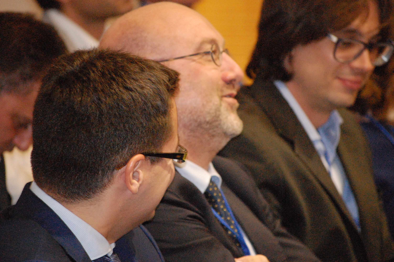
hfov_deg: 7.9
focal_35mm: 262
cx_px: 197
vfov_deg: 5.2
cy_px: 131
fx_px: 2870
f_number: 5.6
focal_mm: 175
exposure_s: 1/60
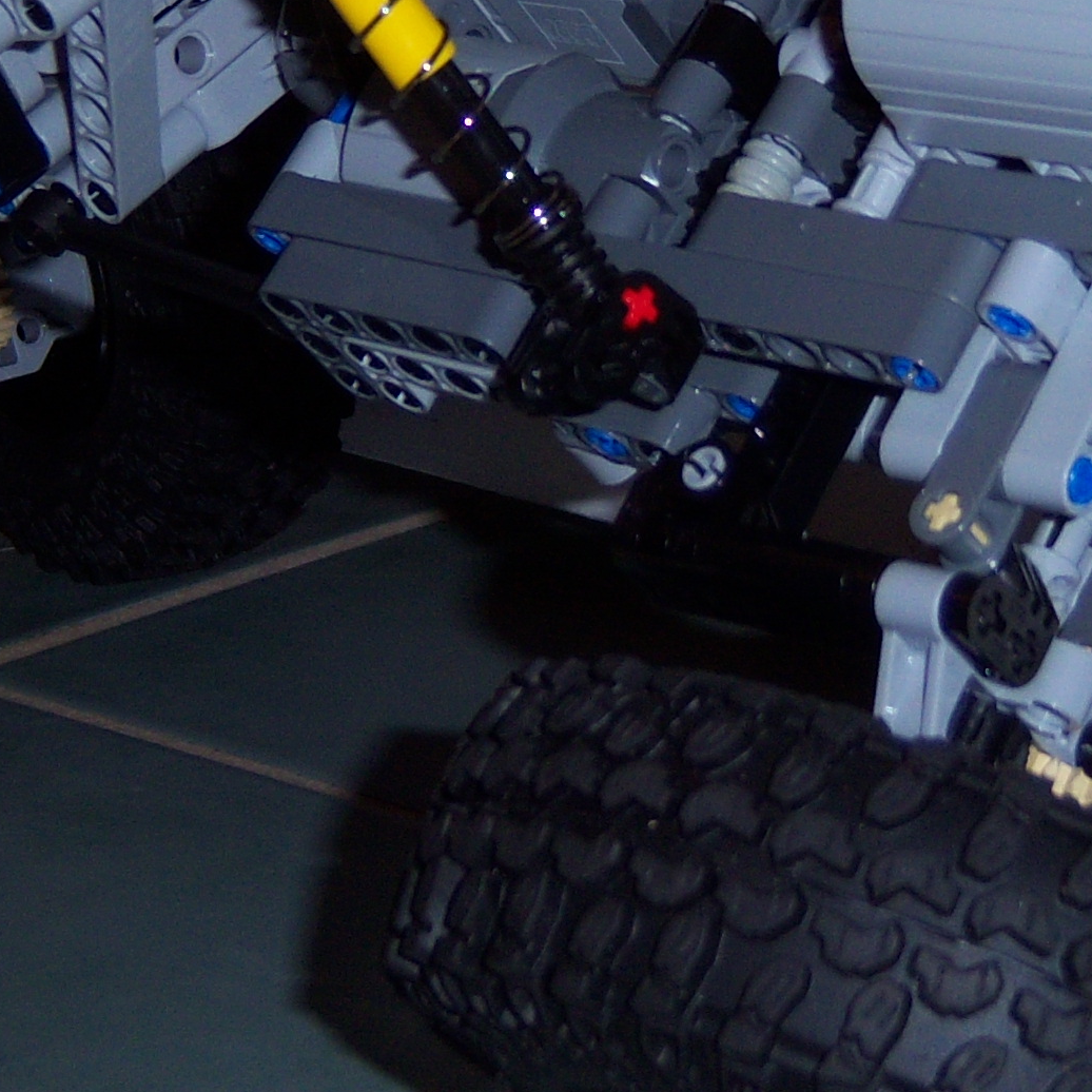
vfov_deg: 15.5
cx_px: 433
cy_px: 255
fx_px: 3997
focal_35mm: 112
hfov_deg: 15.5
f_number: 2.8
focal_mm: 7.5
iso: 80
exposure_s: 1/60
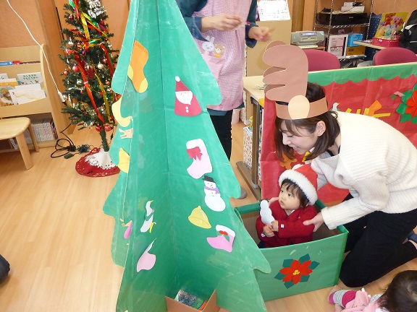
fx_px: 301
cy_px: 156
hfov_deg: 69.4
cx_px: 208
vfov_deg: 54.9
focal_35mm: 25
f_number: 3.1
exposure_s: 1/60
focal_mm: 4.5
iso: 400
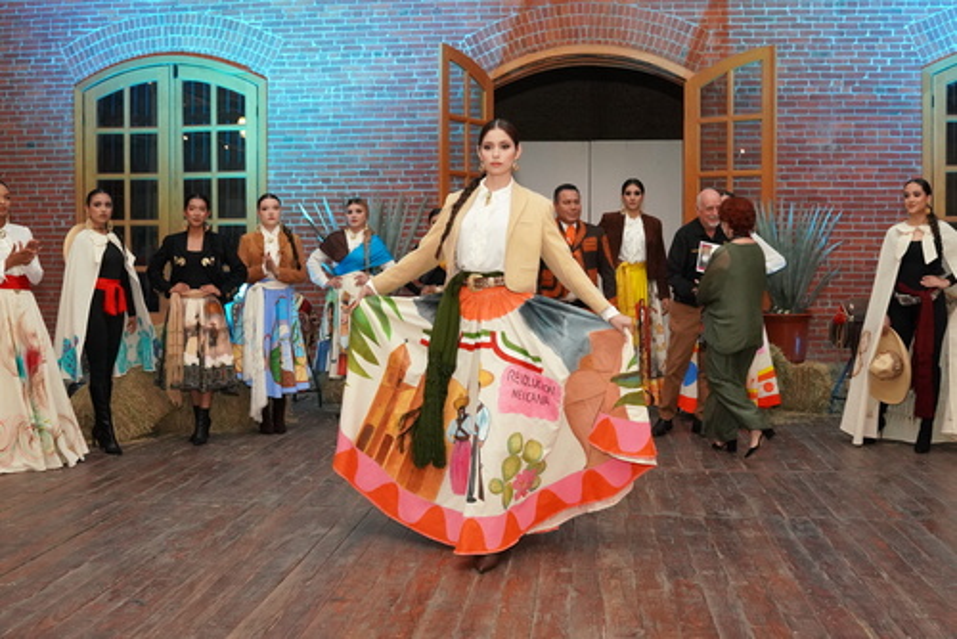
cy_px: 320
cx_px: 478
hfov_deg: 49.5
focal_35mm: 39
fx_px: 1037
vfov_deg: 34.3
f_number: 4
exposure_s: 1/160
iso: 4000
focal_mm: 26.6
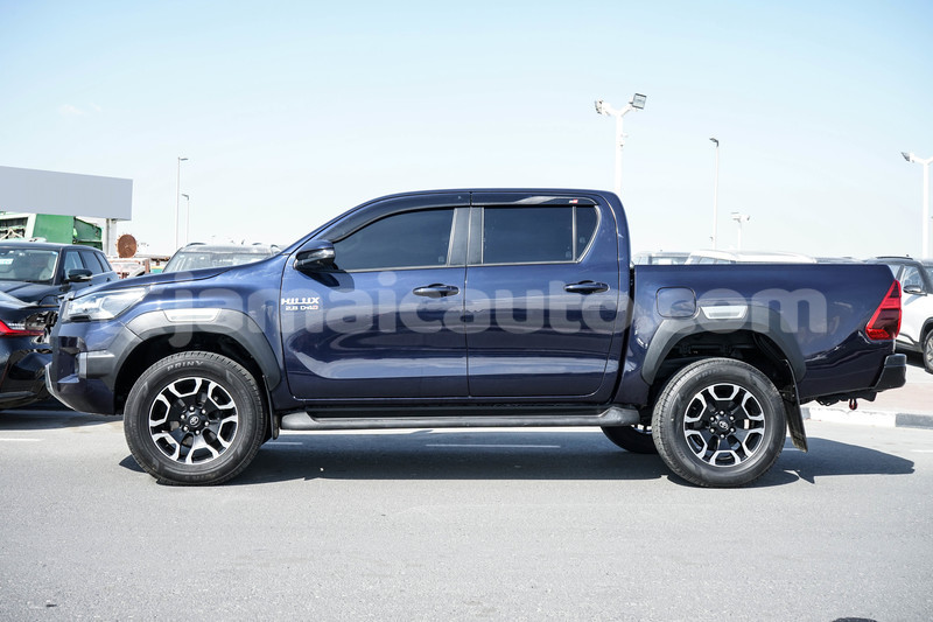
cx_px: 466
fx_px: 985
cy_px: 311
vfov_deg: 35.0
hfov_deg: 50.7
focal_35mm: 38
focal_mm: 38
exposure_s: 1/320
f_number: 9
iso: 400
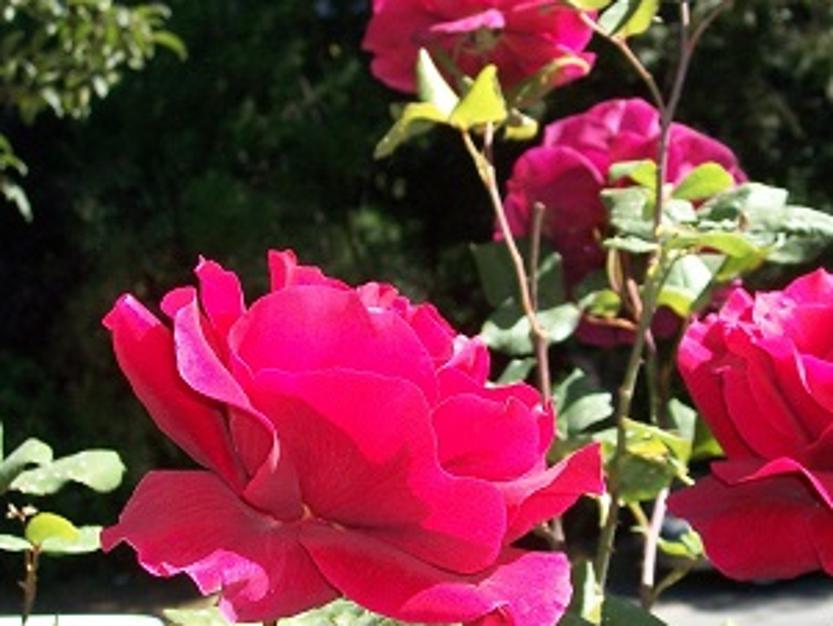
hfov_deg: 24.0
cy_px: 420
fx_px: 1950
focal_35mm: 81
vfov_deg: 18.2
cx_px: 545
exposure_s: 1/400
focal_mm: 8.8
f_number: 3.6
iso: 80
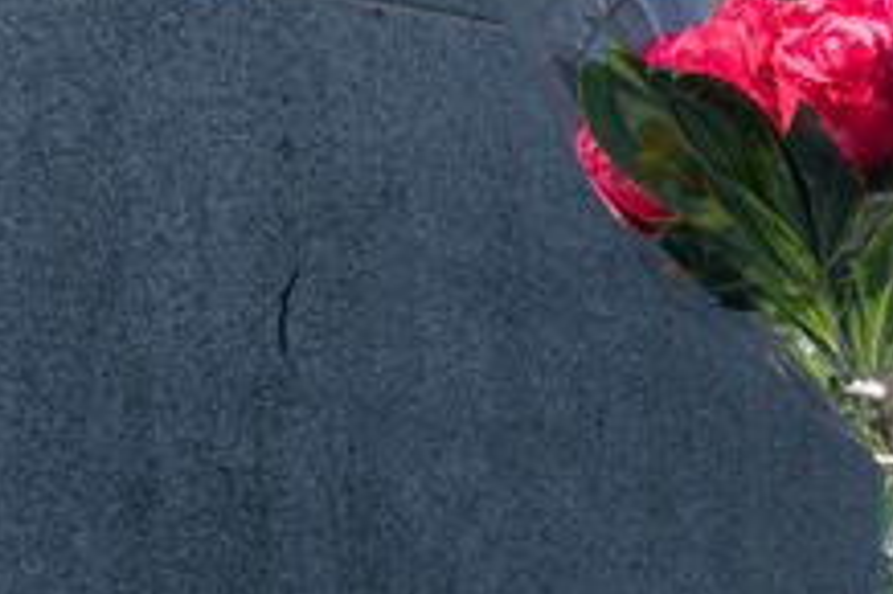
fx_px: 2181
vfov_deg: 15.3
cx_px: 1036
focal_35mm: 88
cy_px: 584
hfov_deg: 21.7
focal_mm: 24
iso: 800
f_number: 9
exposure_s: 1/320
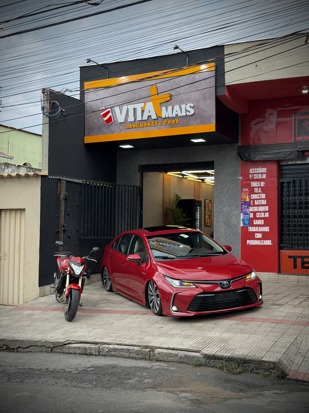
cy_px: 206
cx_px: 154
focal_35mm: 48
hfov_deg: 30.3
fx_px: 571
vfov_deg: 39.7
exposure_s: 1/481
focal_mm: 6.76
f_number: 1.78
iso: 80
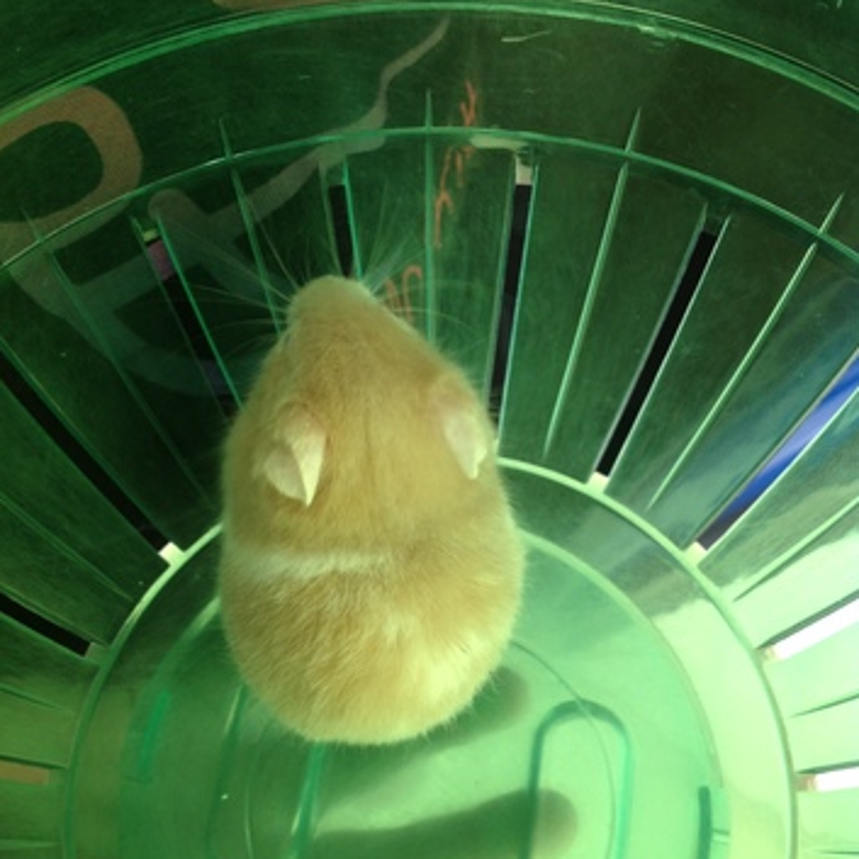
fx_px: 1179
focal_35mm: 42
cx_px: 425
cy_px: 457
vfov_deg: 40.0
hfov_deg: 40.0
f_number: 2.4
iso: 64
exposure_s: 1/30
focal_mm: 4.28
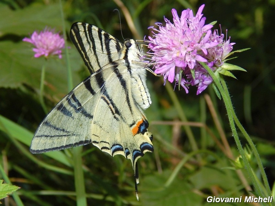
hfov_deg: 22.8
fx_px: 683
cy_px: 103
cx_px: 138
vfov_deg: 17.2
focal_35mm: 86
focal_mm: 15.3
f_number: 8.6
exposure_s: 1/500
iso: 125
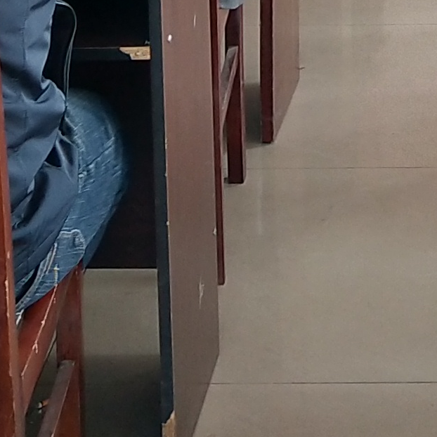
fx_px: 2457
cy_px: -406
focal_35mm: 172
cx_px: 476
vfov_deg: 9.6
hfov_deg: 10.1
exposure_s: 1/100
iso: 70
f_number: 1.8
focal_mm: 3.95
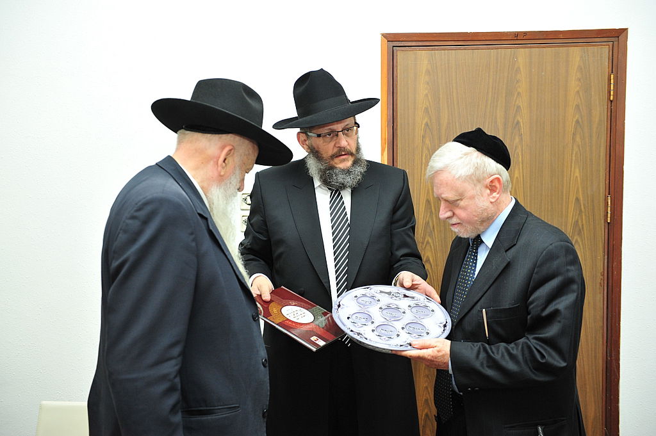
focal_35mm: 38
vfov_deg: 35.0
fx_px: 692
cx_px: 328
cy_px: 218
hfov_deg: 50.7
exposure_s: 1/160
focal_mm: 38
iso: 1250
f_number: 4
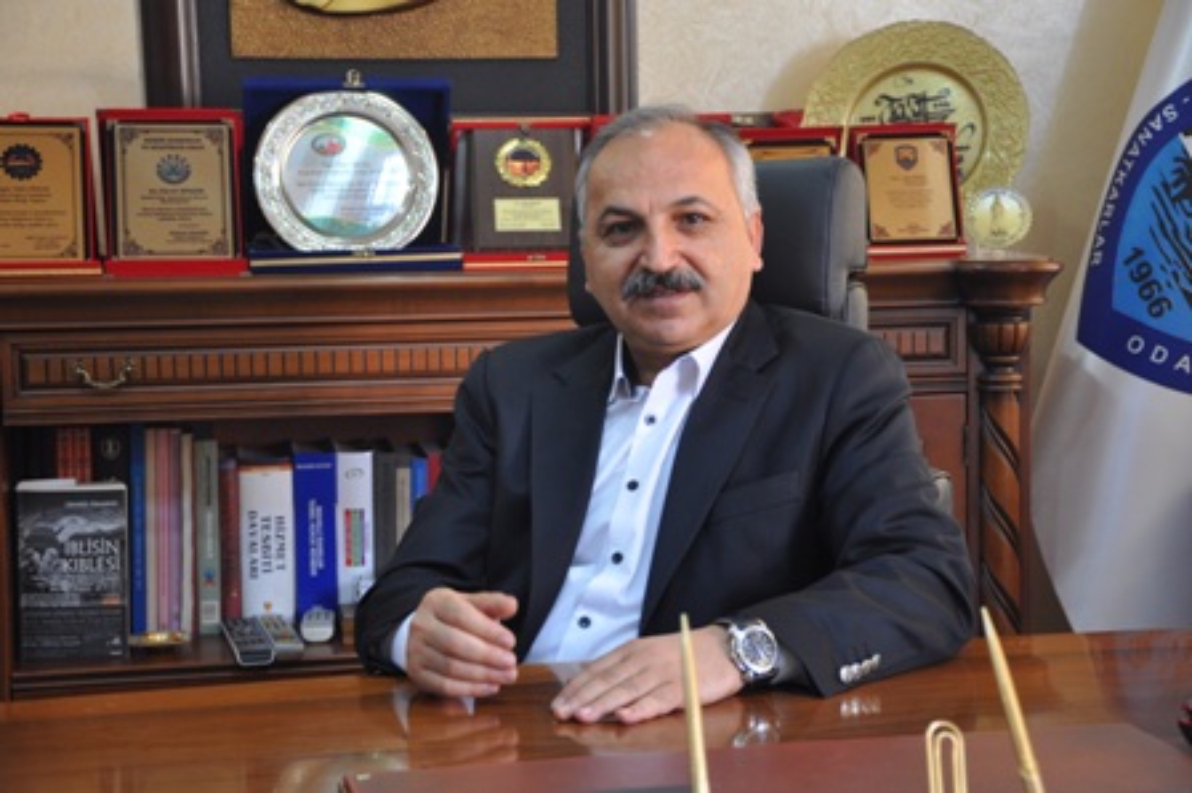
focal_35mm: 75
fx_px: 2481
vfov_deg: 18.2
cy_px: 396
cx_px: 596
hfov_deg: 27.0
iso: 400
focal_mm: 50
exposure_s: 1/25
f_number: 5
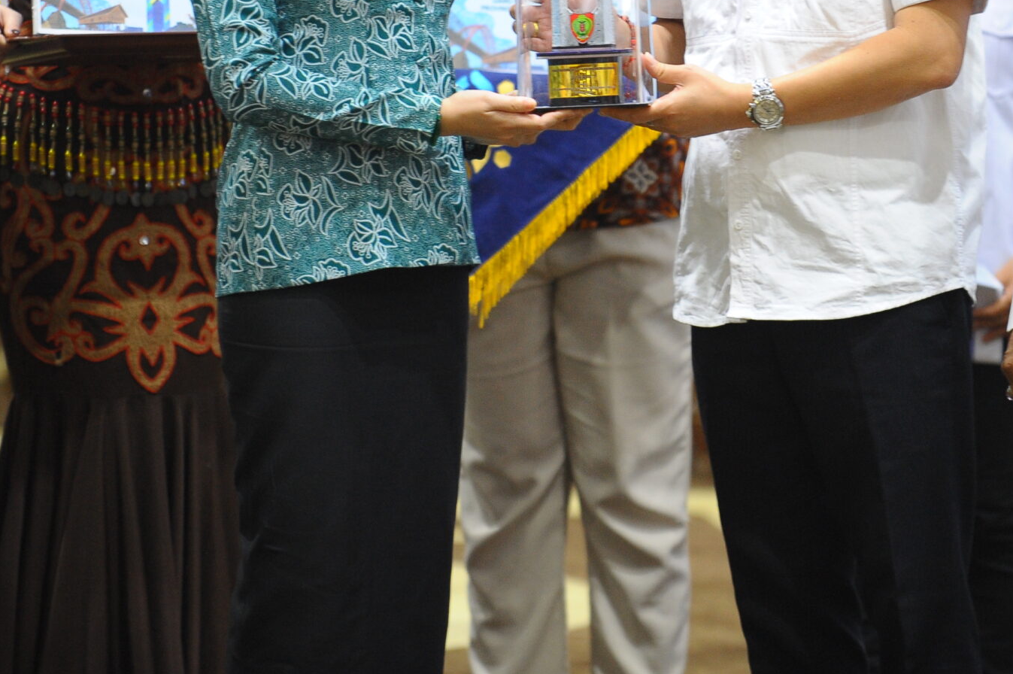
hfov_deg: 5.7
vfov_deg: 3.8
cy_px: 82
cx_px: 588
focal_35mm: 361
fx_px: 10150
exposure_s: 1/160
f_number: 2.8
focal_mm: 190
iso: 1600
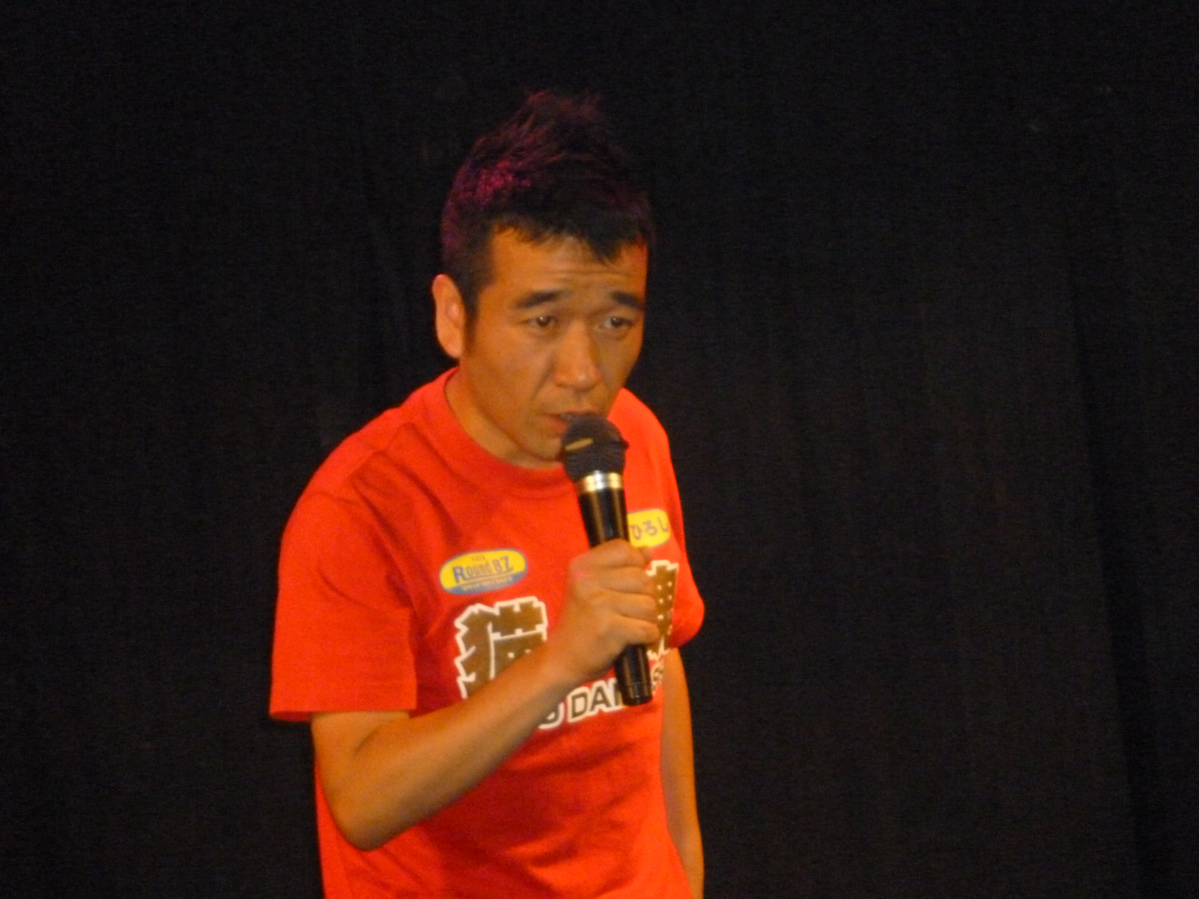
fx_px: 3879
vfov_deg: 13.2
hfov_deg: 17.6
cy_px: 450
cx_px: 600
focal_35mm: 112
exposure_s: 1/250
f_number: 5.8
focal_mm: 19.9
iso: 1000
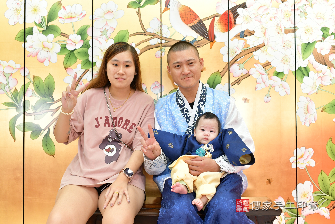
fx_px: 326
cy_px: 112
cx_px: 168
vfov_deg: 37.9
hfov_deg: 54.4
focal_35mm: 35
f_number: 4.5
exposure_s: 1/200
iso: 800
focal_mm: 35
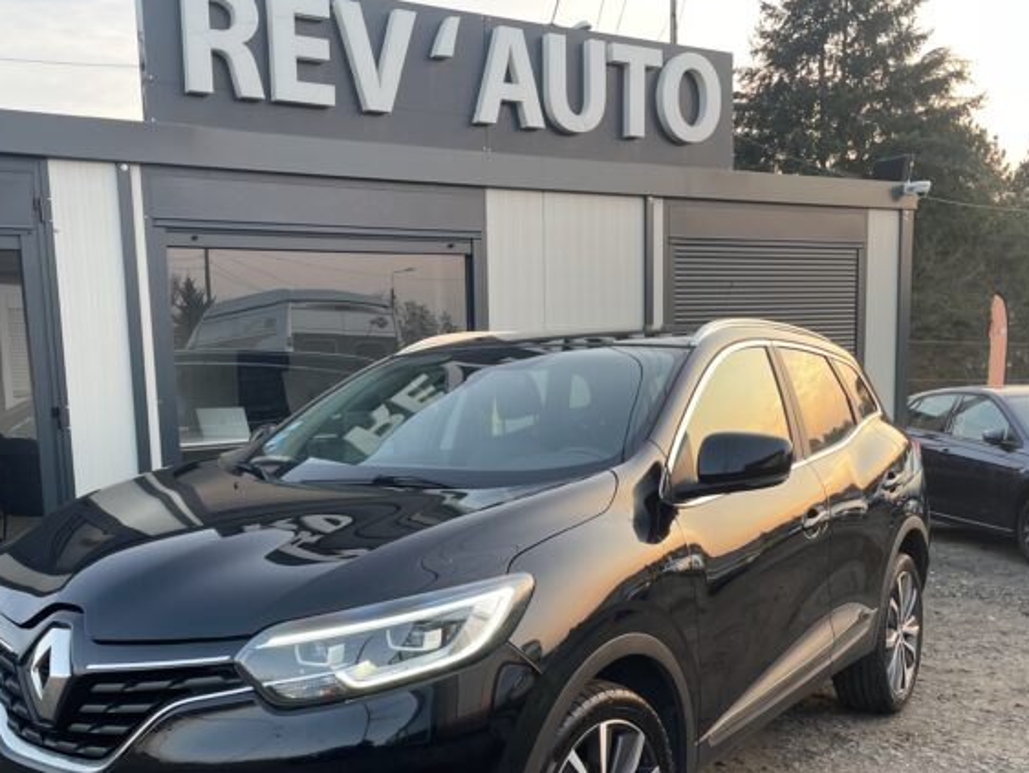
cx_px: 423
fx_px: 1100
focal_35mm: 37
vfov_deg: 38.3
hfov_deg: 49.9
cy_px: 506
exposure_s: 1/121
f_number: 1.6
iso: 64
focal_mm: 4.2
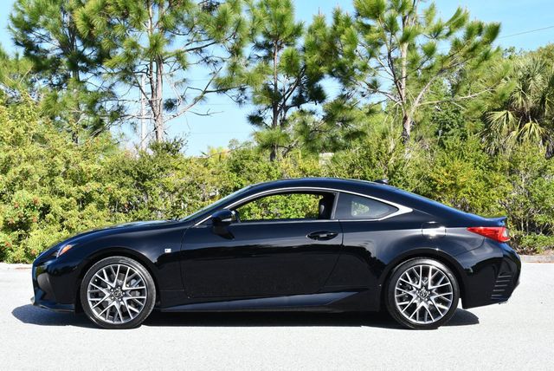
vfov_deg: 21.3
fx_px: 986
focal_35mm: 64
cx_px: 277
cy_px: 186
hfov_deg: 31.4
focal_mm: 32
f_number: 7.1
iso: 200
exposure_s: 1/250
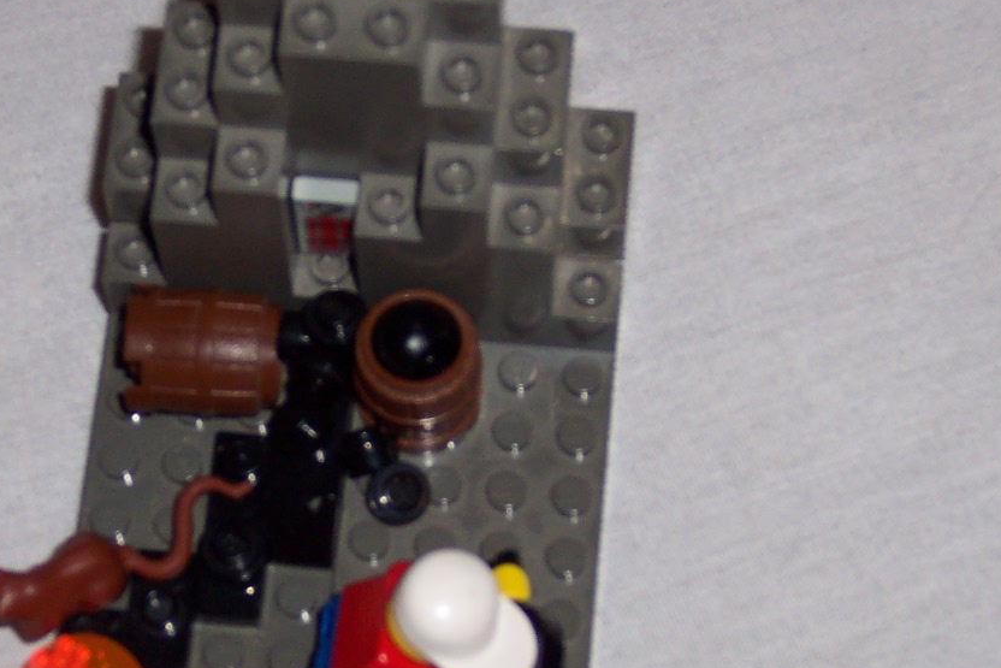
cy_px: 471
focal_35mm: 147
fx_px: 4088
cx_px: 367
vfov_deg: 9.3
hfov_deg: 13.9
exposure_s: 1/90
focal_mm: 15.2
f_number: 4
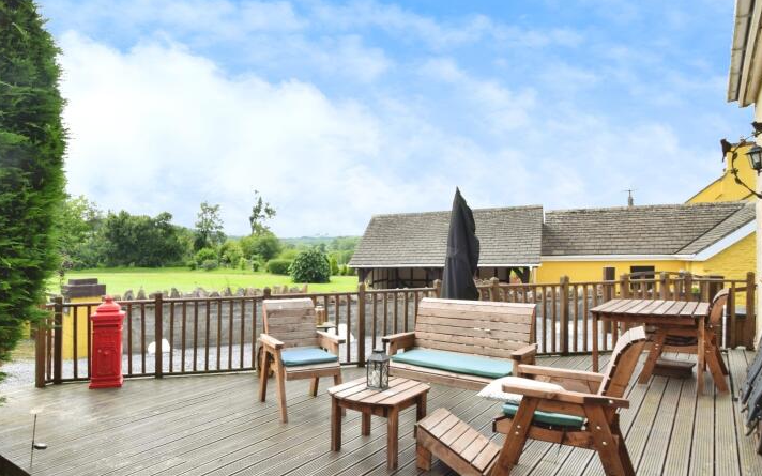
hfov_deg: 78.2
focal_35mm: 22
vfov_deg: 55.0
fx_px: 457
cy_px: 260
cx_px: 286
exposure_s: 1/160
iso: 200
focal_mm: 10
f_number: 8
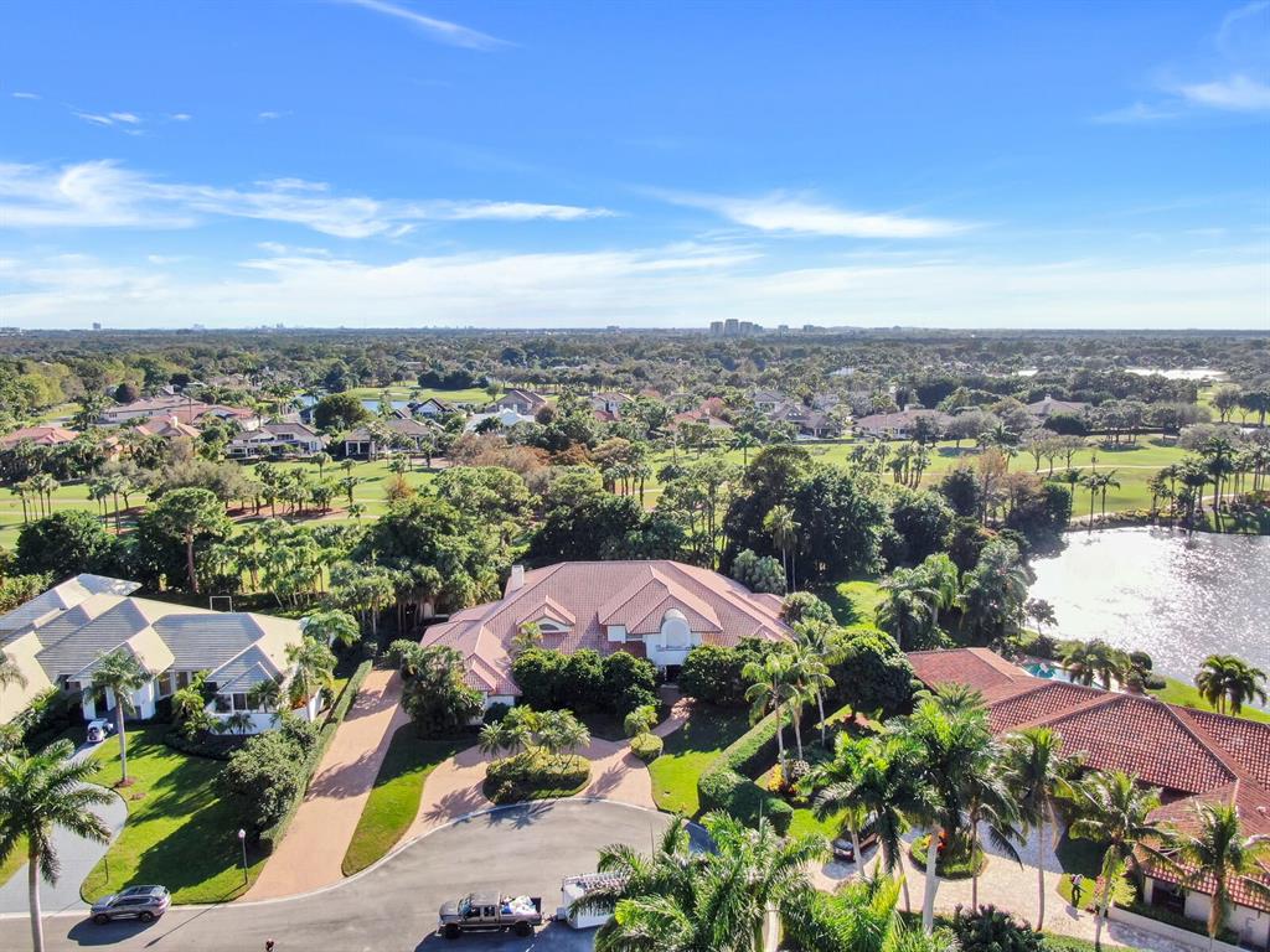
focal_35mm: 24
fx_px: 881
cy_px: 476
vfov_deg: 56.8
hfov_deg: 71.6
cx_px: 635
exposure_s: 1/800
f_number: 2.8
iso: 110
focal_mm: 4.39
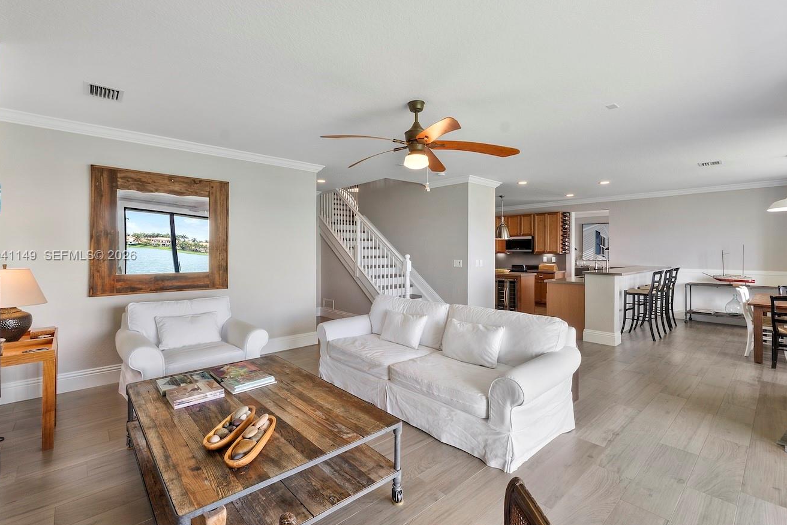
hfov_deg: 96.7
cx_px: 388
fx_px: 350
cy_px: 256
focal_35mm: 16
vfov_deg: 73.7
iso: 160
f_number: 11
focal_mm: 10
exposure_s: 1/8
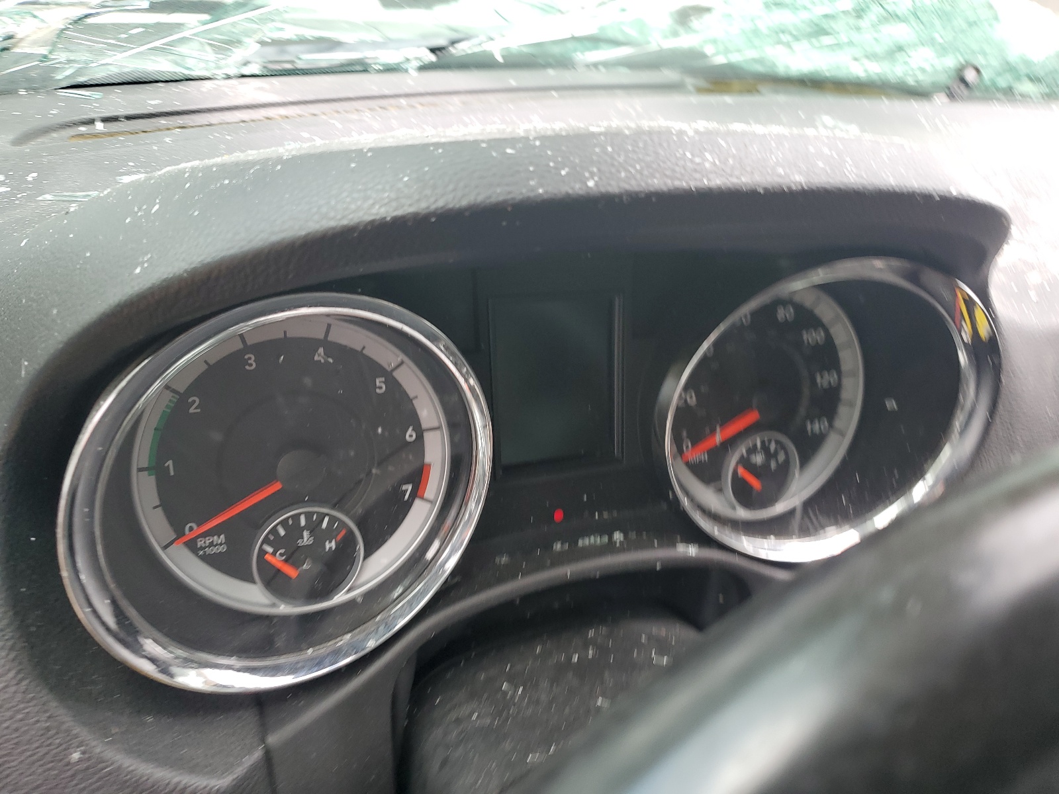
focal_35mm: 26
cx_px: 530
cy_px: 397
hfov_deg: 67.3
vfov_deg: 53.1
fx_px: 795
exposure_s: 1/120
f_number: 1.5
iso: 55
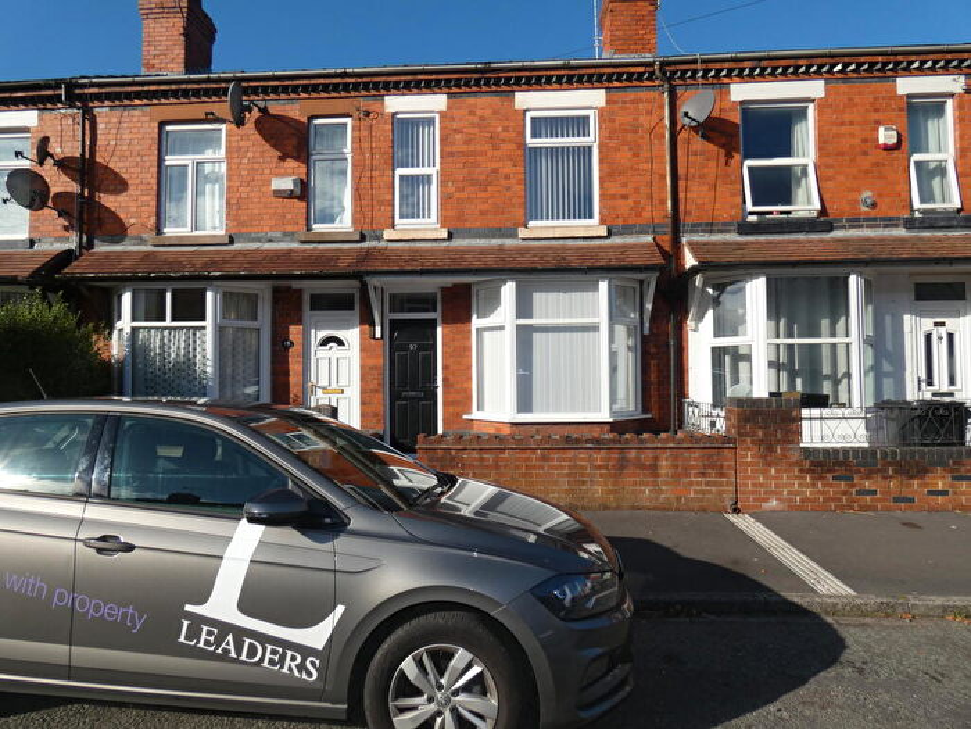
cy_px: 364
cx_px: 486
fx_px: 561
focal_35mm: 20
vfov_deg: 66.0
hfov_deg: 81.7
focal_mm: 3.6
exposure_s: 1/1000
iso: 80
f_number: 3.5
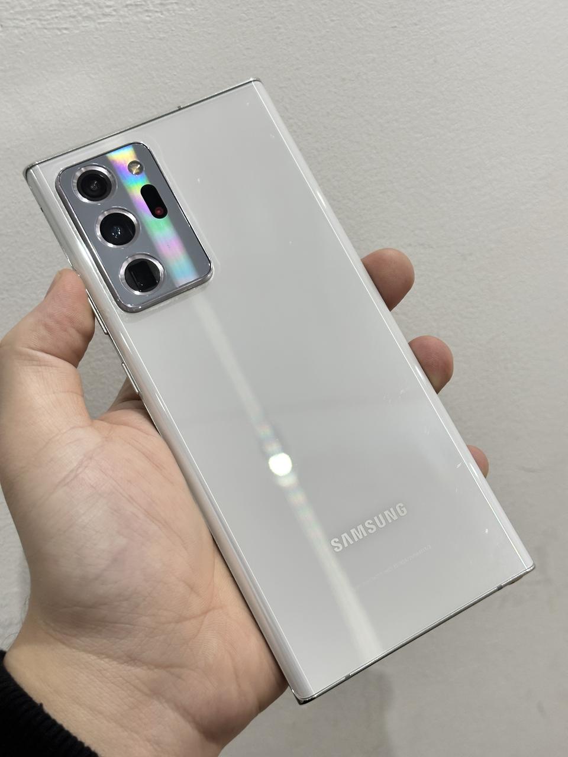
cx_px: 284
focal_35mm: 48
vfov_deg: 39.7
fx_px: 1050
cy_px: 378
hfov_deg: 30.3
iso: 125
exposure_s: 1/120
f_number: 1.78
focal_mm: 6.86
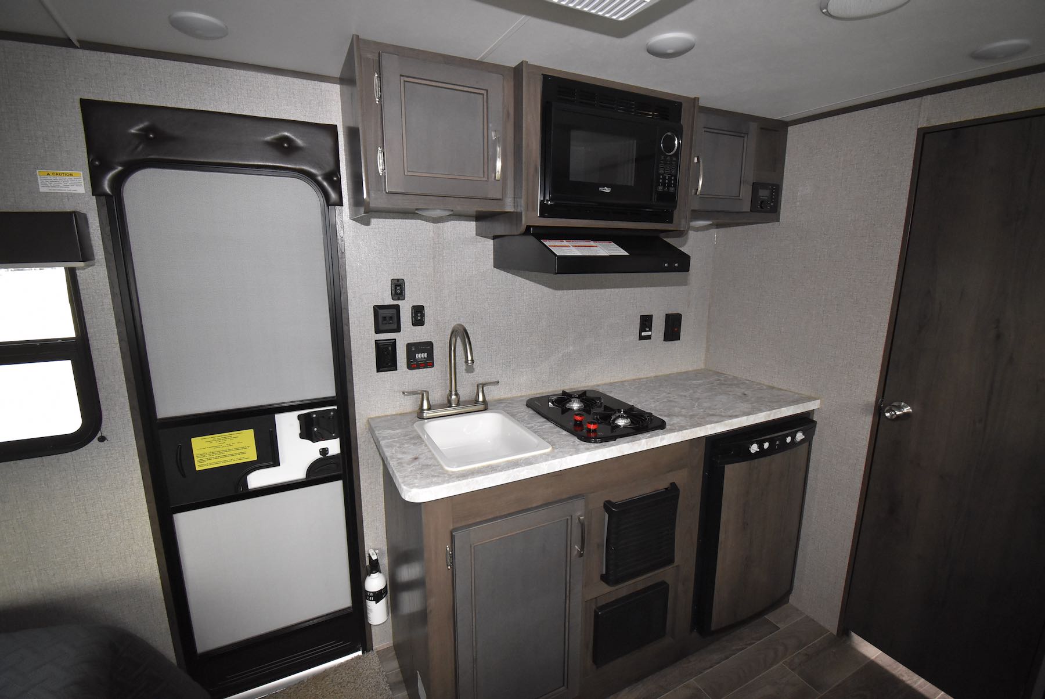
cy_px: 350
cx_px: 522
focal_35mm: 15
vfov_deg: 77.5
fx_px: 436
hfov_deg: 100.3
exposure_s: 1/60
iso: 2200
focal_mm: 10
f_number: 4.5
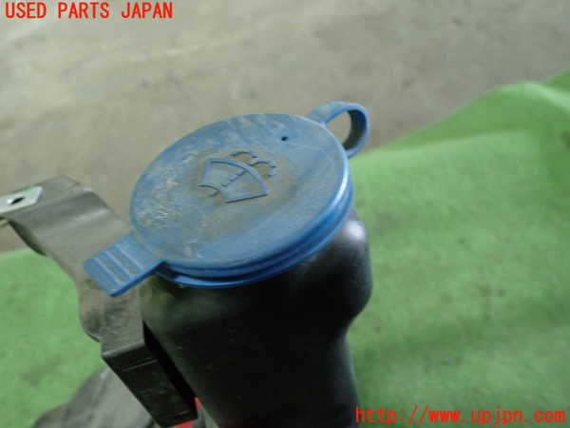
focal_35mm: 30
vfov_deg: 46.8
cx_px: 285
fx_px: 494
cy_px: 214
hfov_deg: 60.0
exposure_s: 1/30
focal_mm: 5.4
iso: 400
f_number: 2.3
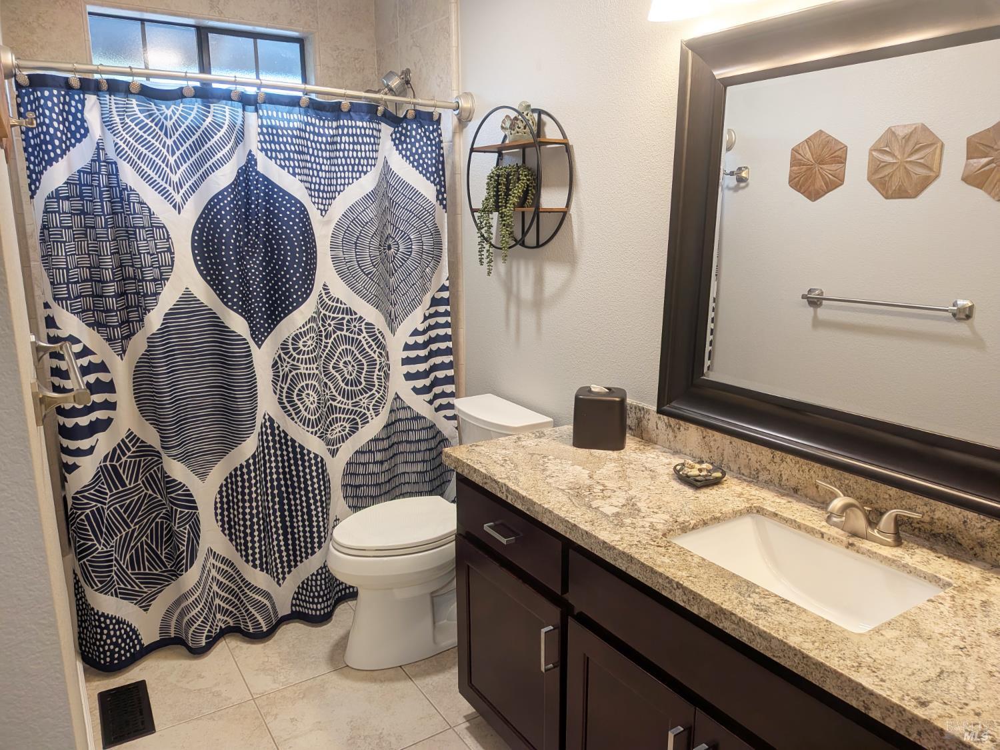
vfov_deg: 56.8
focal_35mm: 24
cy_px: 375
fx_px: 693
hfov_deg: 71.6
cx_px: 500
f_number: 1.7
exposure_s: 1/24
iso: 28
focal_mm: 4.53
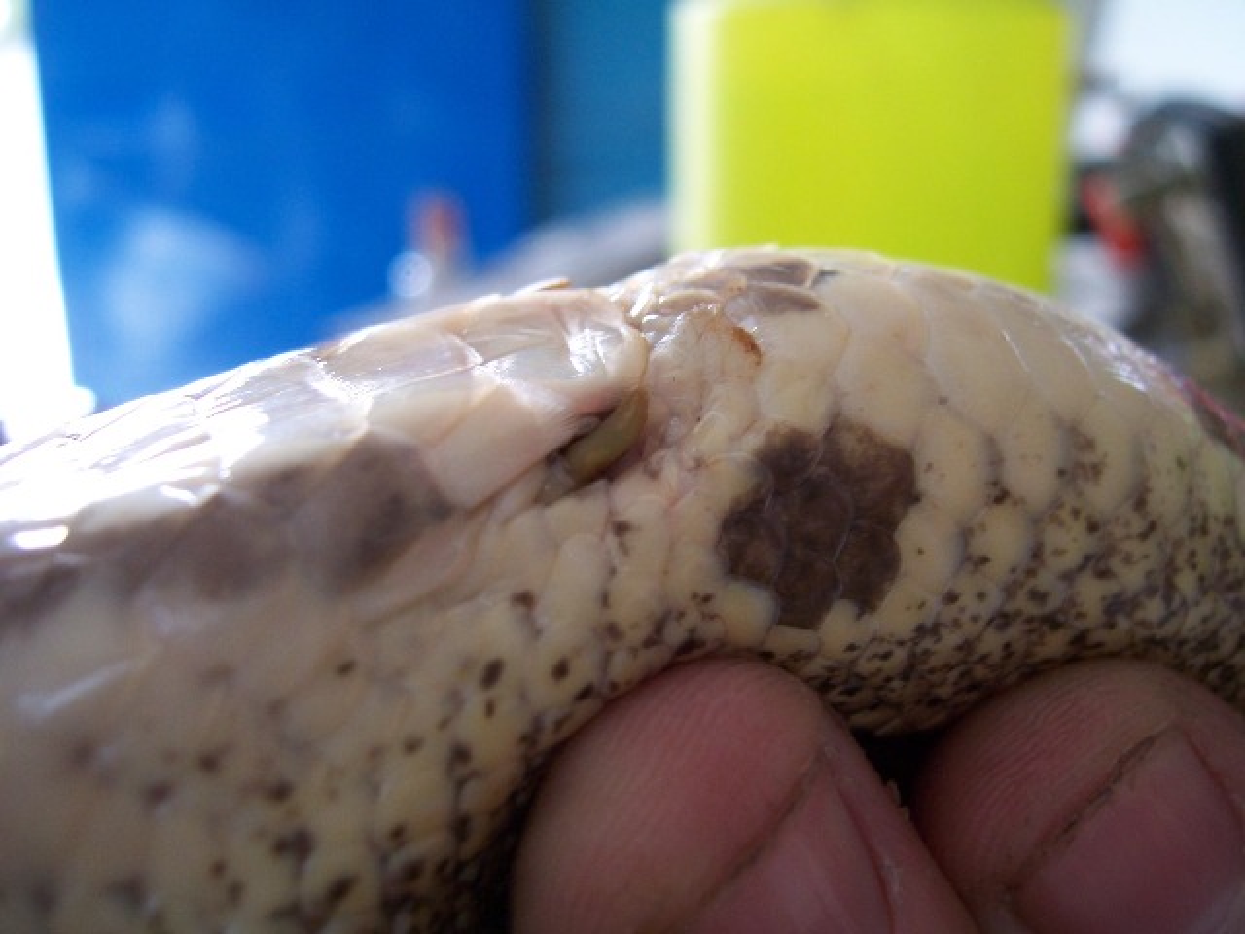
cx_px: 622
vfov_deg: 39.7
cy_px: 467
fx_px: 1295
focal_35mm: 36
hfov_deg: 51.4
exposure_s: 1/30
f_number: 3
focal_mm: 6
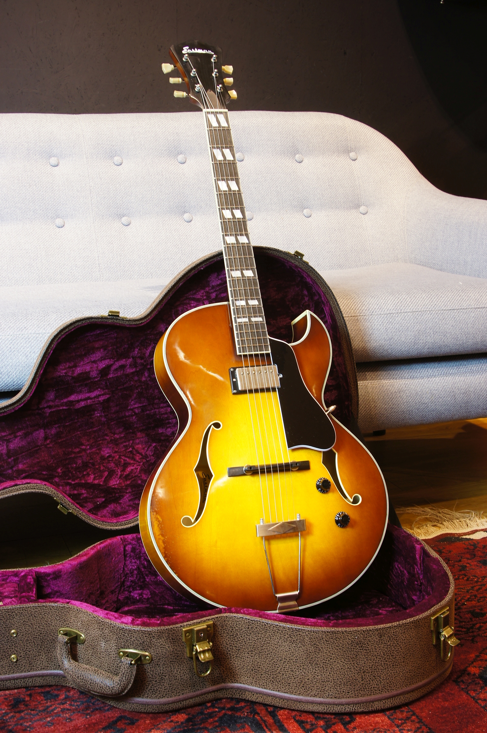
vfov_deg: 43.6
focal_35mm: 45
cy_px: 366
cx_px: 244
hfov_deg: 29.8
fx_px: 915
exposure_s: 1.3
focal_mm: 30
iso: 100
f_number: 9
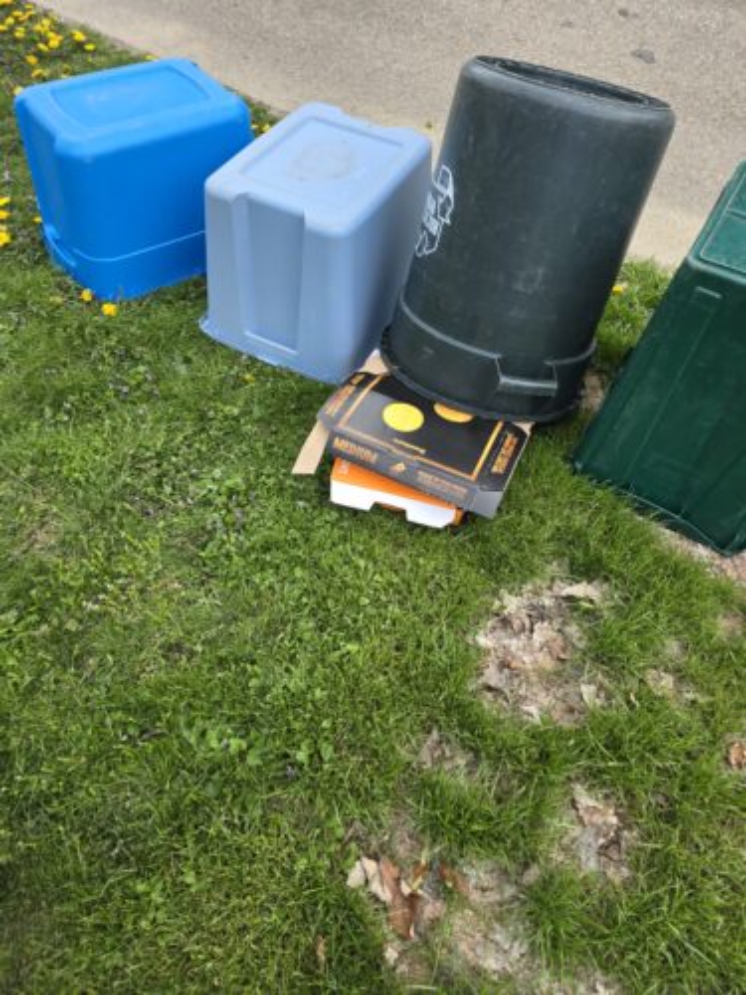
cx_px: 373
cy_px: 498
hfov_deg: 58.9
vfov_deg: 73.9
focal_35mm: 23
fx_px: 661
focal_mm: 6.3
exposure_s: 1/180
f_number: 1.7
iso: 12
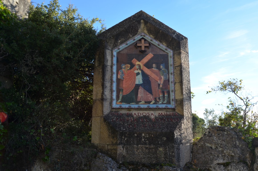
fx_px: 215
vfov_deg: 43.4
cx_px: 129
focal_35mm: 30
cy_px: 86
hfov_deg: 62.0
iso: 200
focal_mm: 20
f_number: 7.1
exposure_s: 1/200
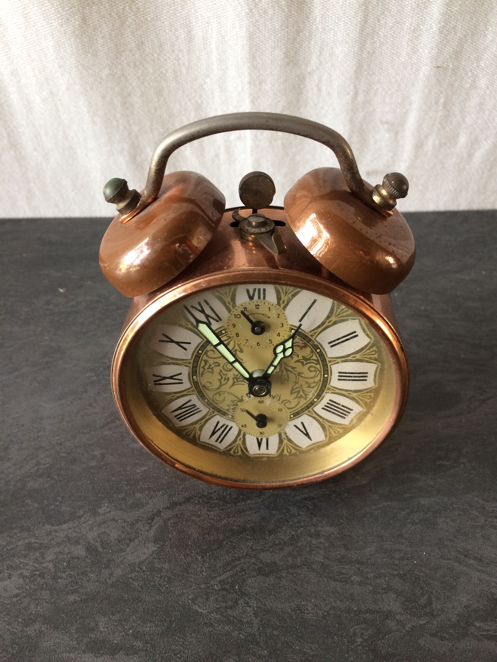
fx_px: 555
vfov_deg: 61.7
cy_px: 331
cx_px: 248
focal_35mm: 29
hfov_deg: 48.2
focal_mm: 4.15
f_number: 2.2
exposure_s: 1/33
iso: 125
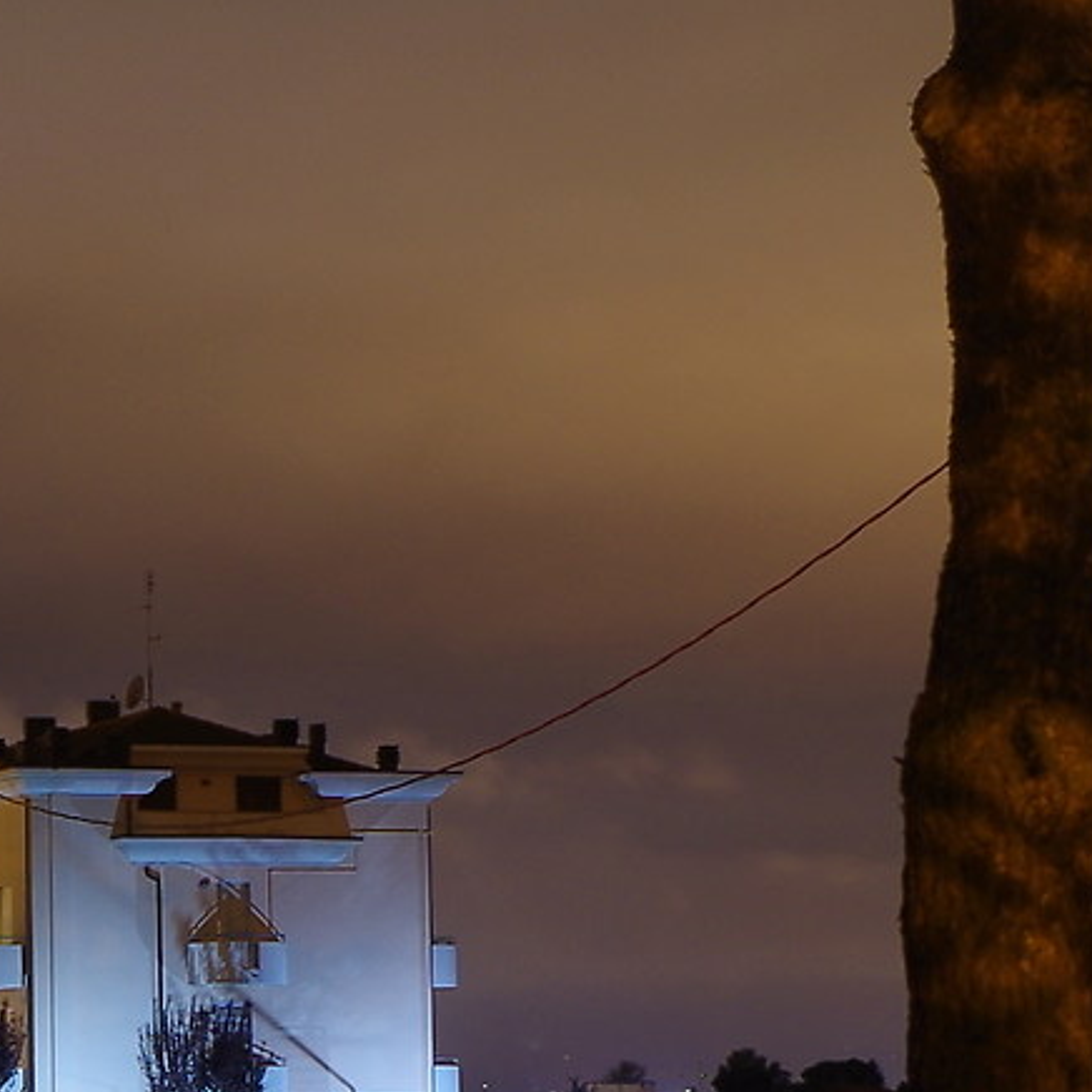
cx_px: -118
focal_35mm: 140
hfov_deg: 12.3
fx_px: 4997
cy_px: 840
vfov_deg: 12.4
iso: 100
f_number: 4
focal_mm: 20
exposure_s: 30
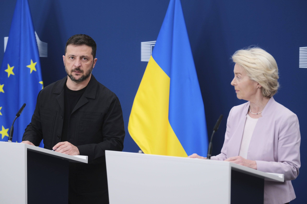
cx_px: 154
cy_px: 102
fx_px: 1074
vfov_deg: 10.9
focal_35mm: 126
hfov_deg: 16.3
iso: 640
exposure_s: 1/250
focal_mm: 83.8
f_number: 2.8
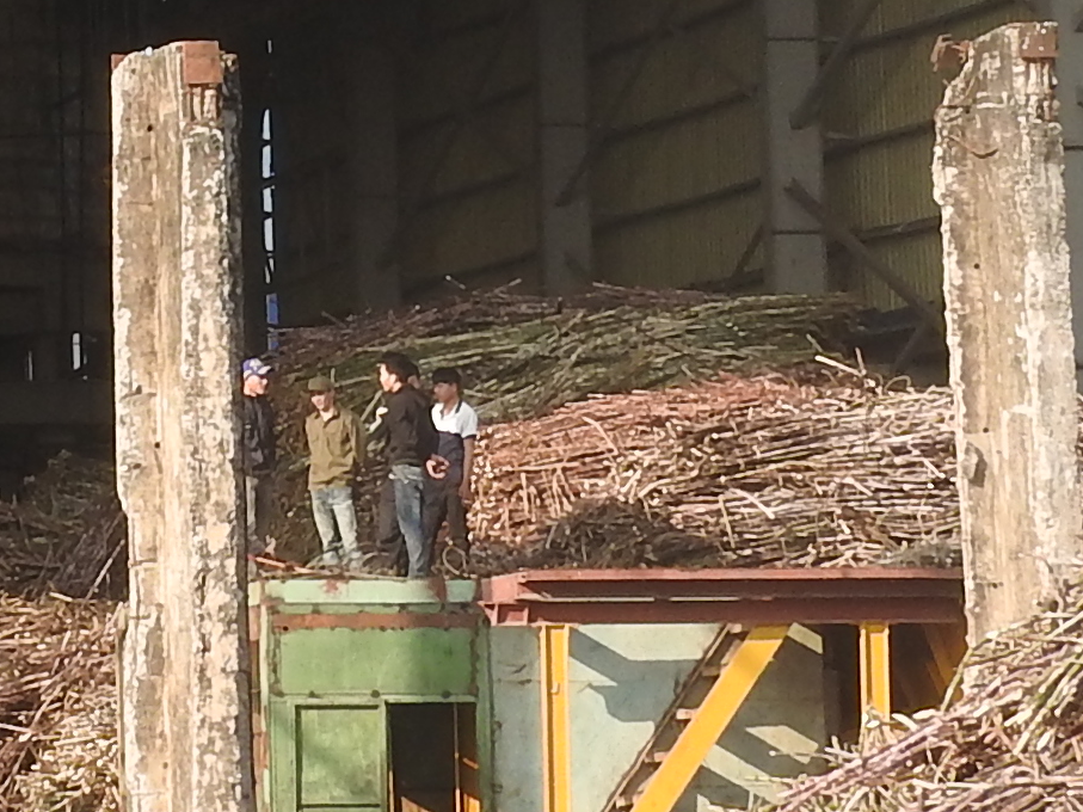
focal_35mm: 254
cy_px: -260
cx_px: -205
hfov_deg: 7.7
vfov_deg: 5.8
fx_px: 7946
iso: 100
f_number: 4
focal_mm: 9
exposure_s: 1/400
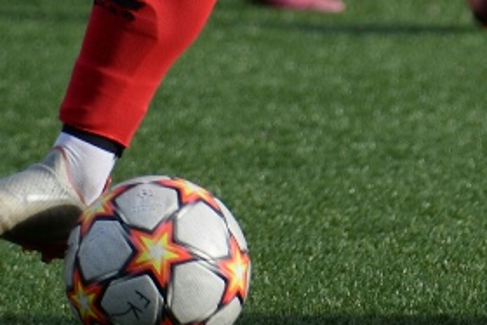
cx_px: 546
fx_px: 15564
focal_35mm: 1150
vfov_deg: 1.2
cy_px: -422
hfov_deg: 1.8
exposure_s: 1/1600
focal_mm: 200
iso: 160
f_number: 4
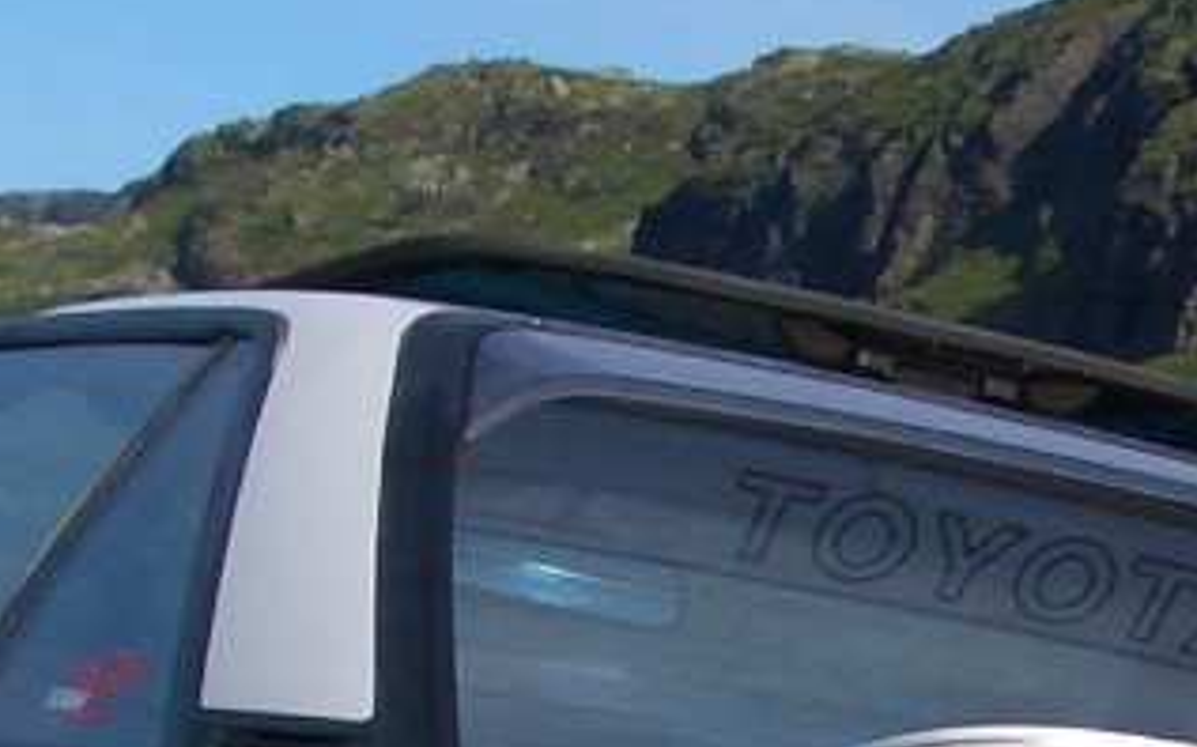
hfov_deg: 11.2
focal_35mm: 187
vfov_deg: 6.9
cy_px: 1211
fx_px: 6099
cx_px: 842
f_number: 4.3
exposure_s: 1/640
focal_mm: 5.8
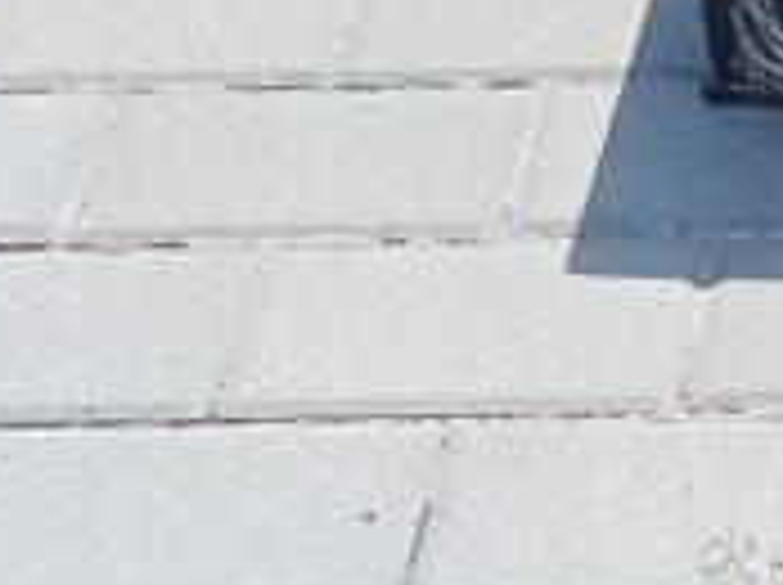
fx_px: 3592
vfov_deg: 8.4
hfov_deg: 11.7
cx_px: 1305
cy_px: -878
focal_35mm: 159
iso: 105
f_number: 2
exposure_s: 1/1236
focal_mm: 2.79
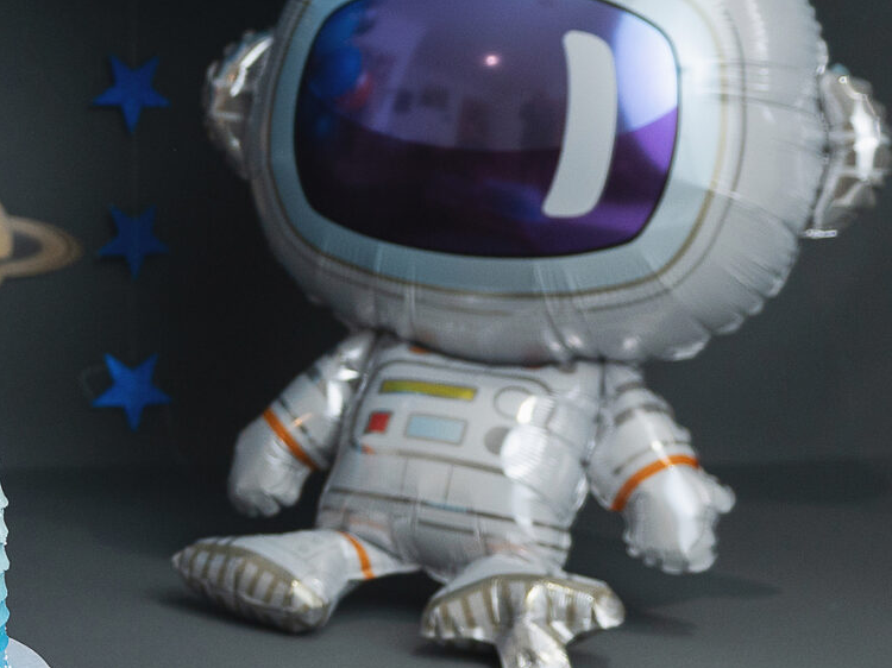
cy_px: 51
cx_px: -307
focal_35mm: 105
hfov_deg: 17.4
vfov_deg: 13.9
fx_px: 2705
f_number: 2.8
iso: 250
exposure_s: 1/200
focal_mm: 32
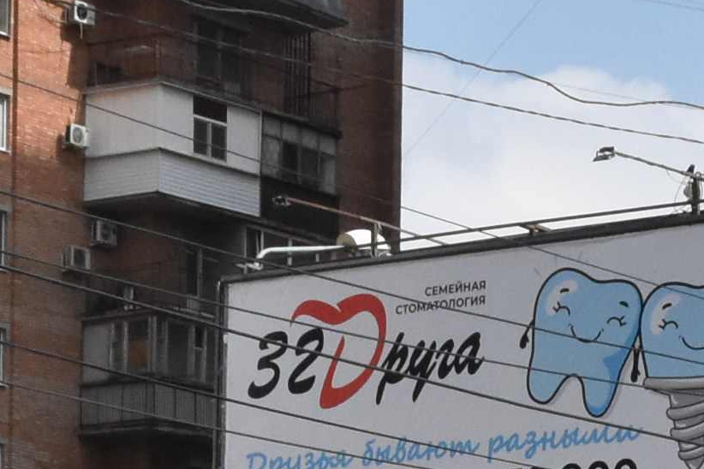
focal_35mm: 197
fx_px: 3852
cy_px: 1016
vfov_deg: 6.7
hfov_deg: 10.4
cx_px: 398
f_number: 13
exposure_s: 1/1250
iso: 1600
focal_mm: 24
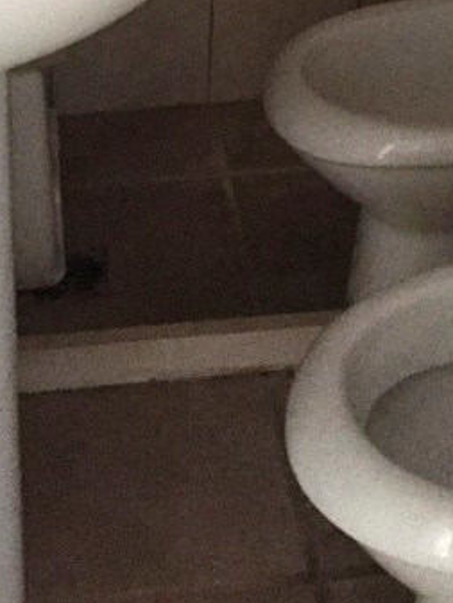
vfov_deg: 19.4
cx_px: 299
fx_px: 1535
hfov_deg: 16.8
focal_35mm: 88
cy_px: -304
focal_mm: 4.15
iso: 800
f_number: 2.2
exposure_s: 1/17
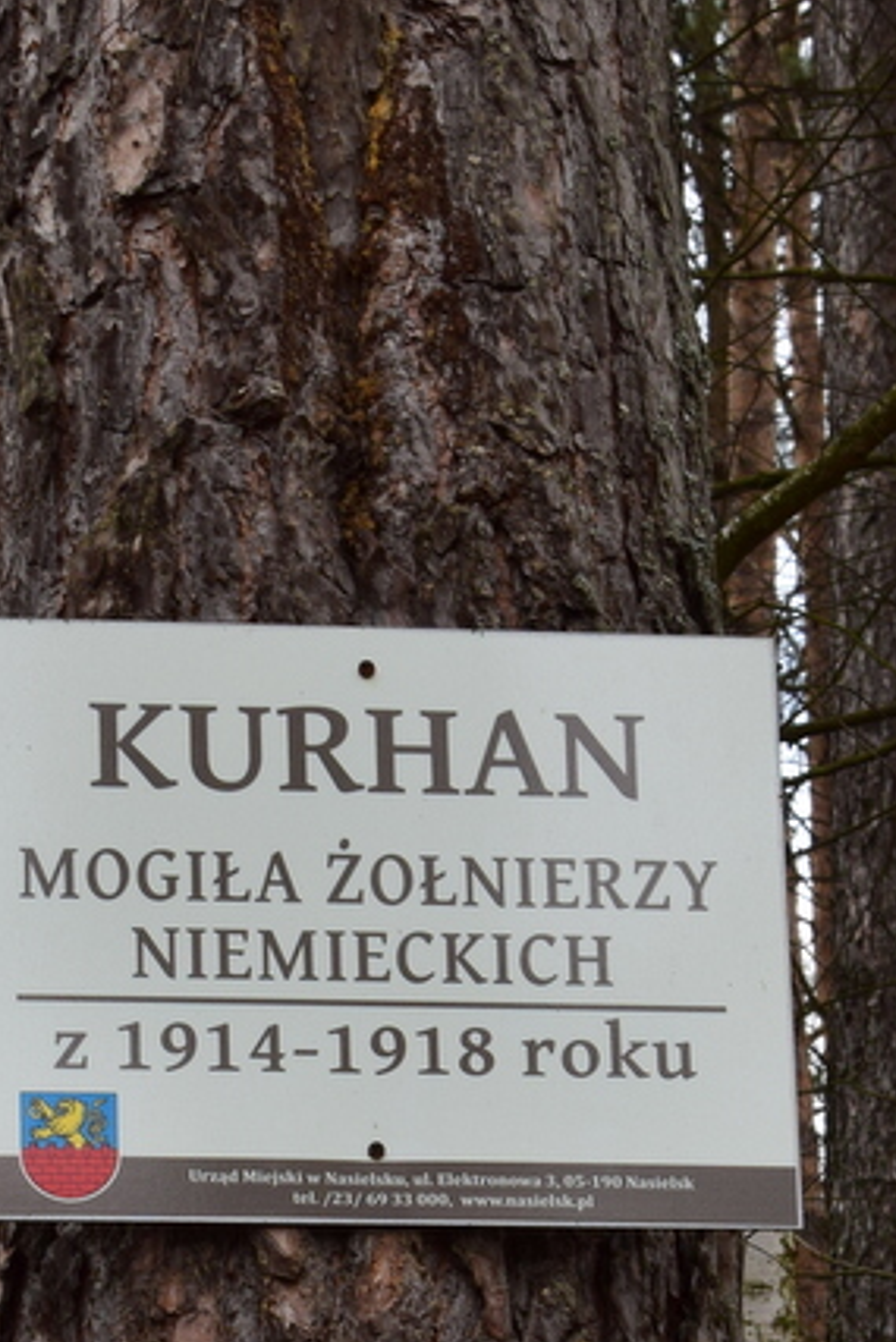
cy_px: 1100
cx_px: 300
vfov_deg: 22.3
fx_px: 3357
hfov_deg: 15.2
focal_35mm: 90
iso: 400
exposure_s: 1/250
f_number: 10
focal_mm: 32
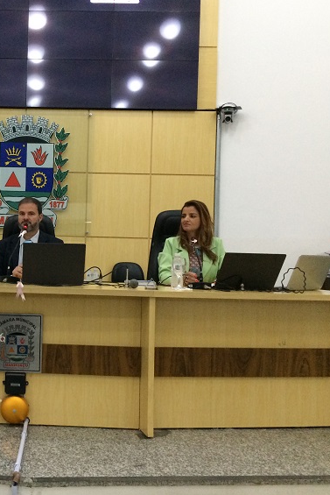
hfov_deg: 30.5
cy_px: 245
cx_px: 6
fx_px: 563
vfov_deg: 47.4
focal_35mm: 41
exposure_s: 1/30
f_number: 2.2
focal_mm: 4.15
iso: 200
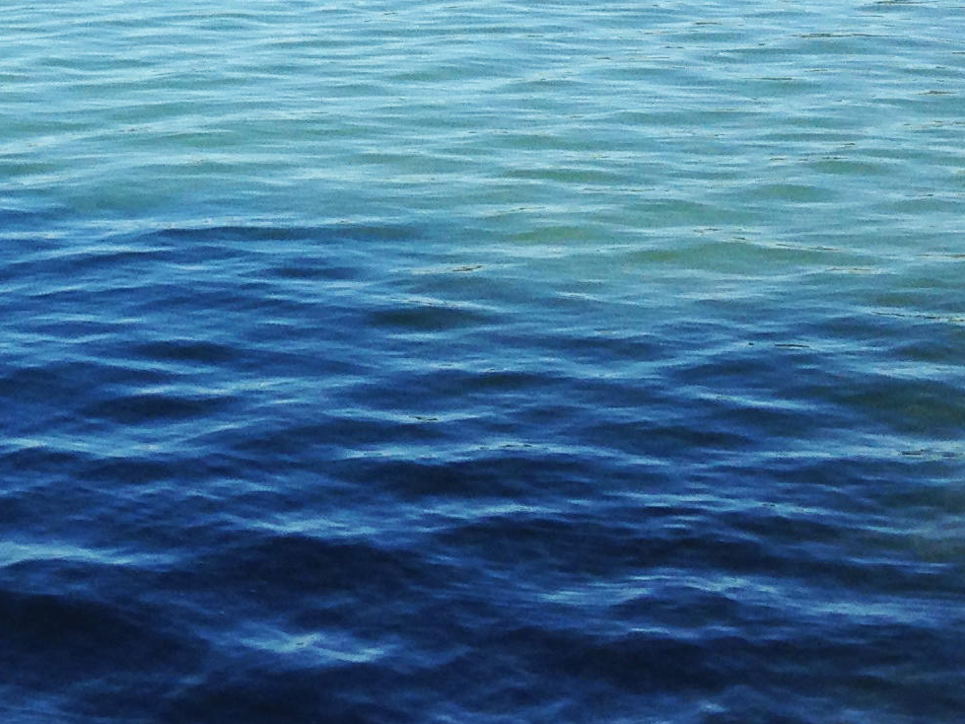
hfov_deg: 17.3
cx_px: -90
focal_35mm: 110
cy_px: -236
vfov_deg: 13.0
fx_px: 3066
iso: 50
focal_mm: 4.12
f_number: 2.4
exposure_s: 1/1808
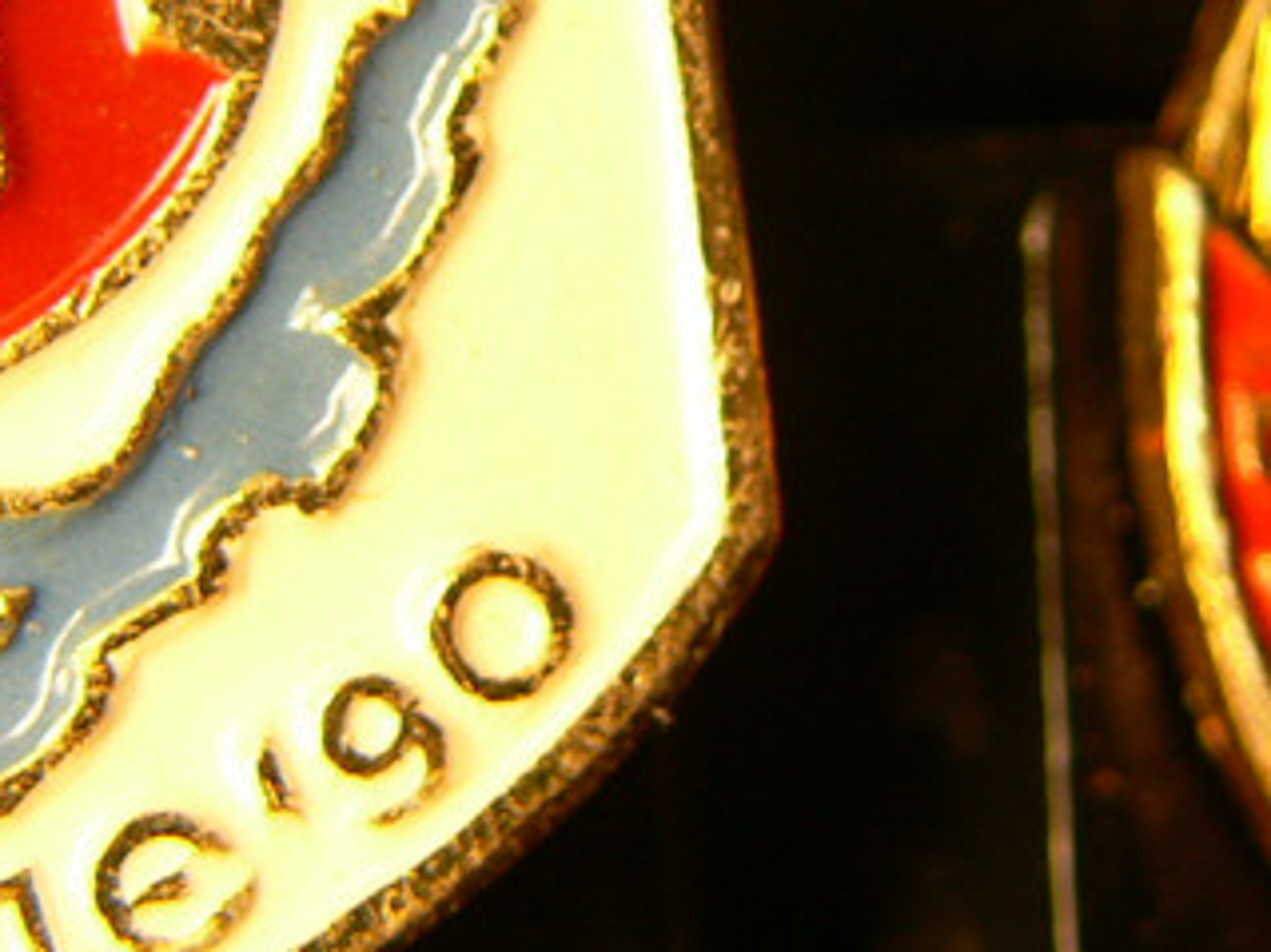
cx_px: 699
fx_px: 5028
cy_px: 159
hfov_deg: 14.4
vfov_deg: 10.8
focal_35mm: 137
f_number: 2.8
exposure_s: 1/50
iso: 80
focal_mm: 8.4
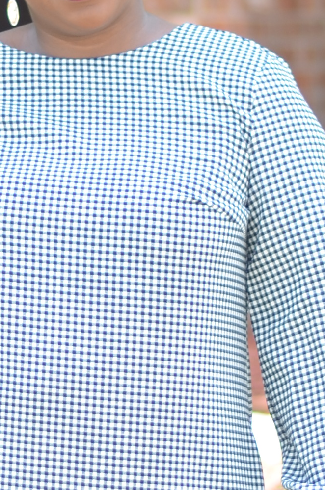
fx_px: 5031
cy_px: 359
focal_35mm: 370
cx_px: 113
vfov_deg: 5.6
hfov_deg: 3.7
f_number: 1.8
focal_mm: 50
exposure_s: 1/500
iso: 100
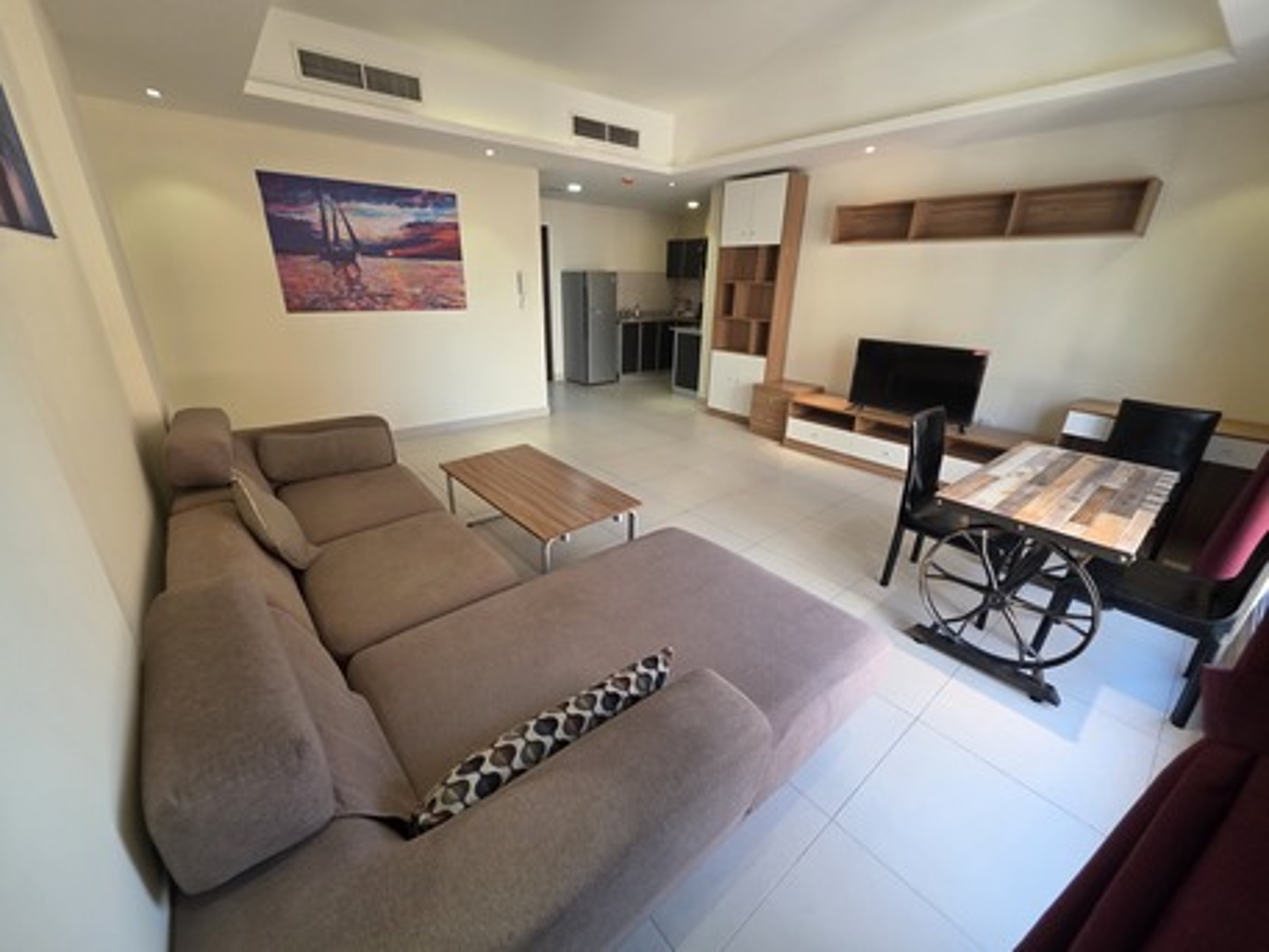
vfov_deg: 89.9
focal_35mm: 13
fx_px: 477
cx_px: 634
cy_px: 476
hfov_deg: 106.2
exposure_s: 1/100
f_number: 1.9
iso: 200
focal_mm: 2.2
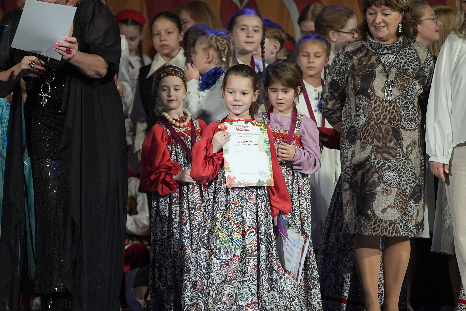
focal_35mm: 300
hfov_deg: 6.9
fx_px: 3883
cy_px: 156
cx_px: 233
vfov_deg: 4.6
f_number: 4
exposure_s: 1/400
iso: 2500
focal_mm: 200
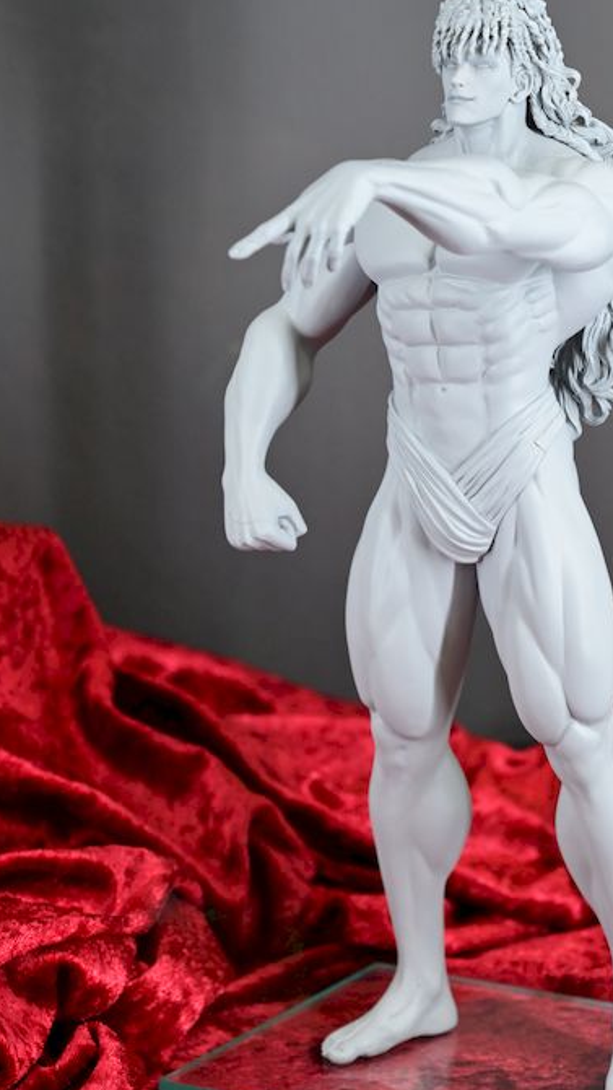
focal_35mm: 105
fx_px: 3033
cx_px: 425
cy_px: 534
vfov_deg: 20.4
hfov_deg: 11.5
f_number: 8
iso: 2200
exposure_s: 1/100
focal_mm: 84
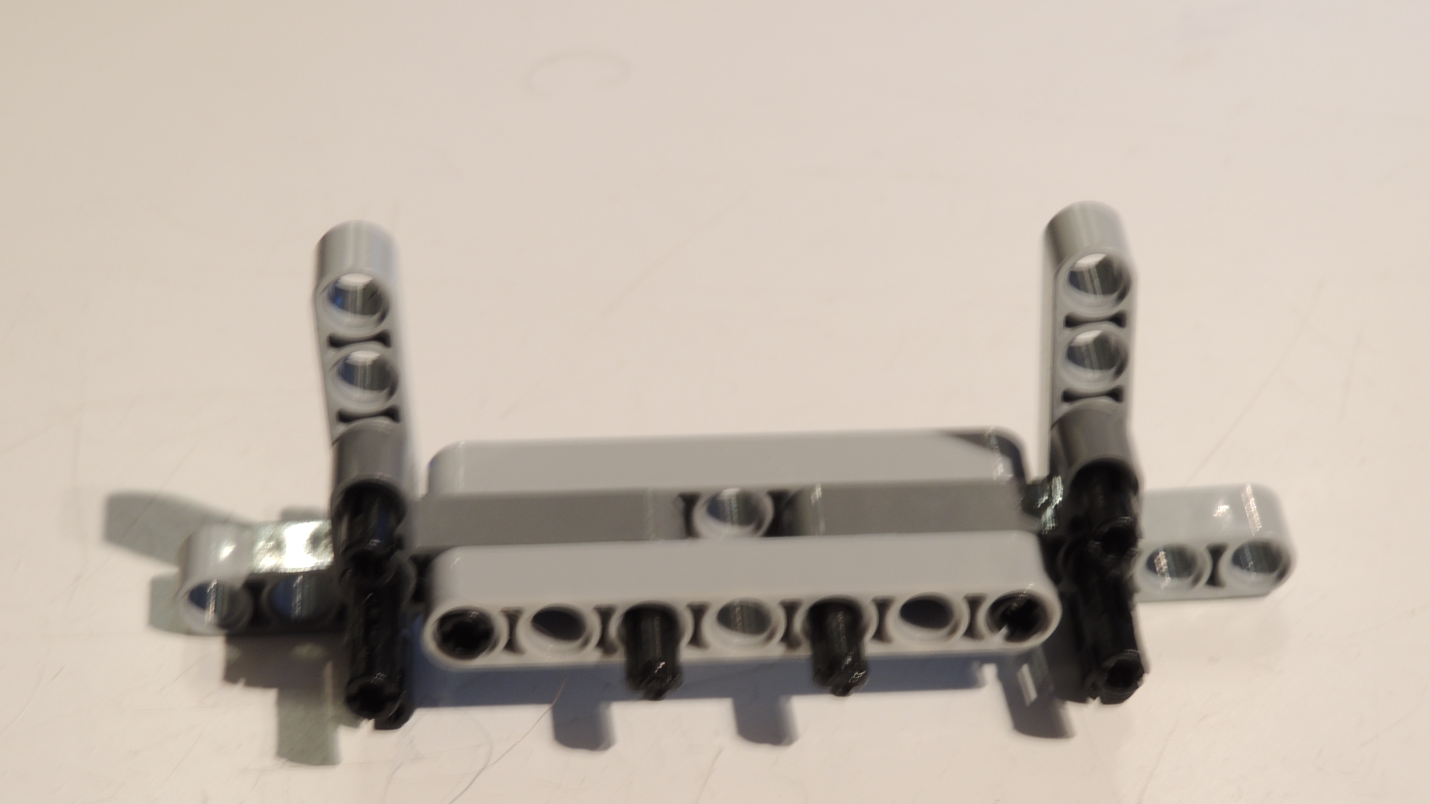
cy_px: 506
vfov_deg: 13.0
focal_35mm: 93
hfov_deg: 22.9
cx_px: 715
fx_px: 3526
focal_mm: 15.1
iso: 100
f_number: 4
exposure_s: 1/1.6
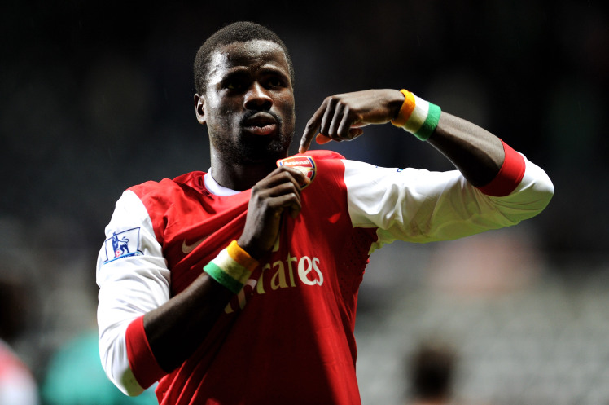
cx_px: 304
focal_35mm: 400
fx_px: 6759
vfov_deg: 3.4
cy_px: 202
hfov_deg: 5.2
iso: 1600
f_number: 2.8
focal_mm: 400
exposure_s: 1/200
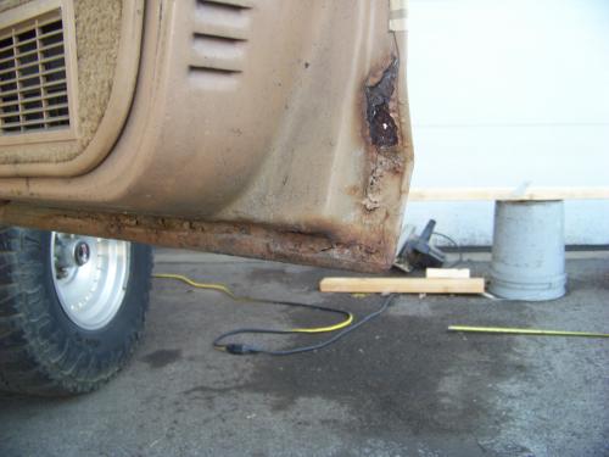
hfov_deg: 51.4
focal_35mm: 36
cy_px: 228
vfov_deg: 39.7
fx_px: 633
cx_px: 304
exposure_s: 1/50
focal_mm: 5.85
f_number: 2.8
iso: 62
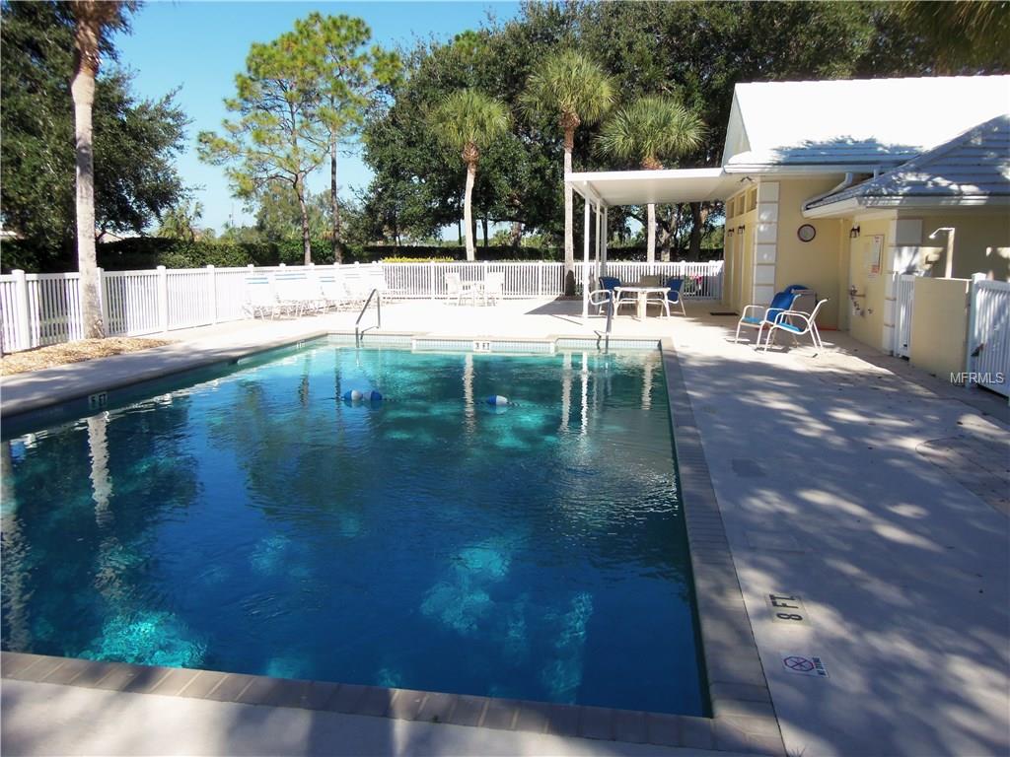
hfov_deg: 63.4
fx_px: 817
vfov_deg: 49.7
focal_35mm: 28
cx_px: 505
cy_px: 378
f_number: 3.9
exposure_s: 1/400
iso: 64
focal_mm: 5.1
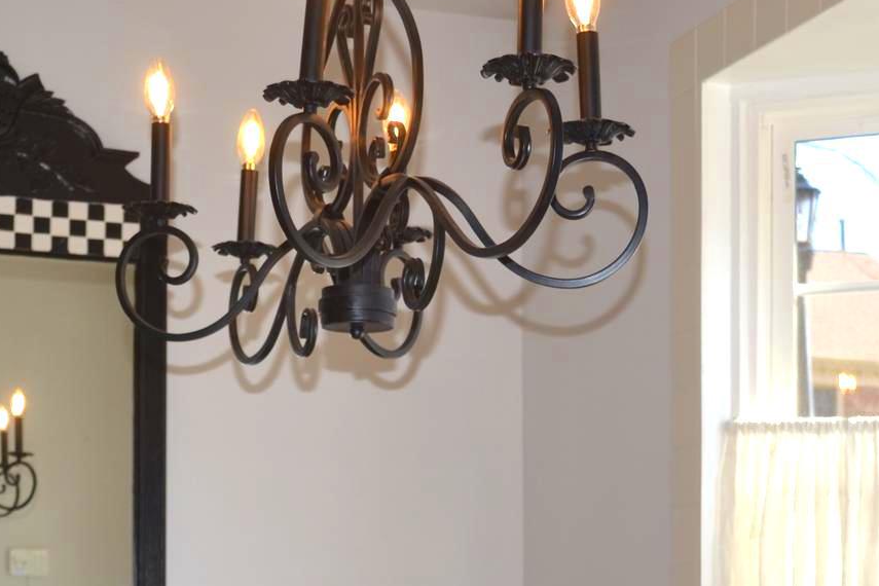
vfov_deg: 16.6
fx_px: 1929
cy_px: 685
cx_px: 519
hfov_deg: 25.6
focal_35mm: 79
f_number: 3.8
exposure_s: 1/125
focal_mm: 22
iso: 100
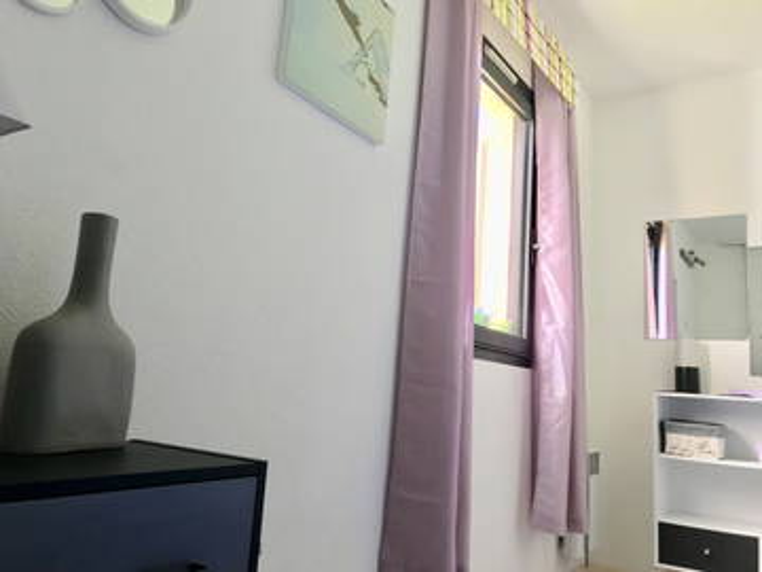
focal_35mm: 28
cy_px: 286
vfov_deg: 49.7
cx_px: 381
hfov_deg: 63.4
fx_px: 616
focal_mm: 3.99
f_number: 1.8
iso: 32
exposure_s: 1/50
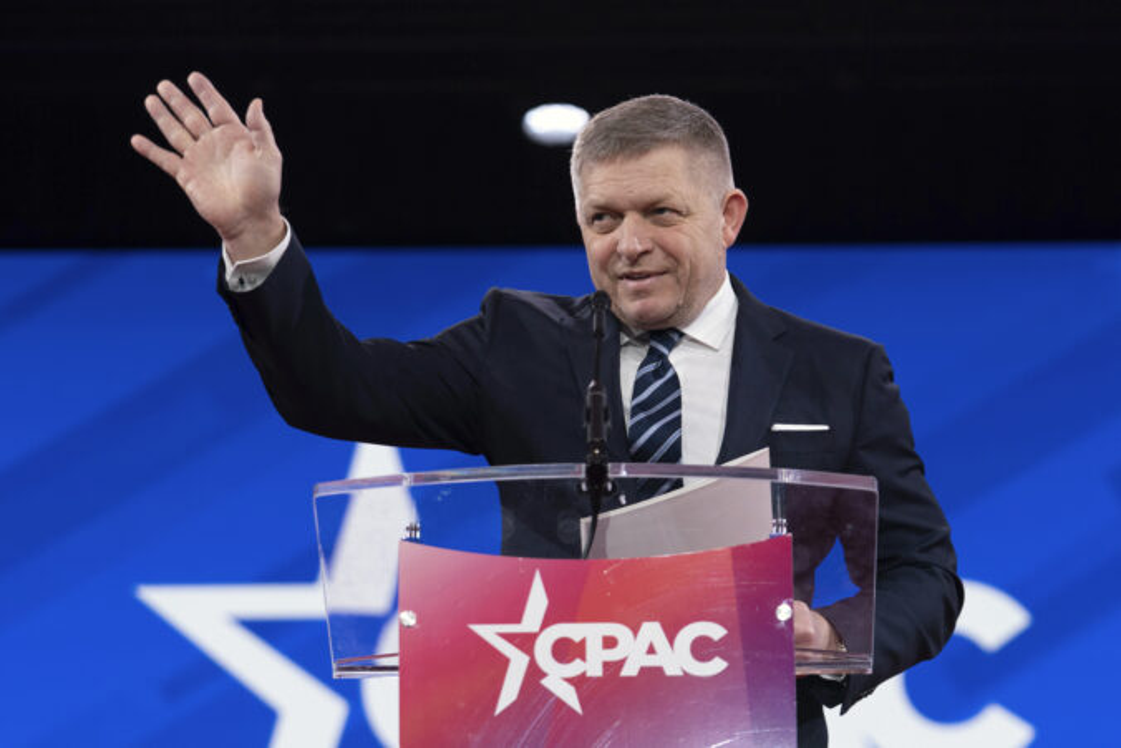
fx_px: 3426
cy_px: 374
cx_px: 560
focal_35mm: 110
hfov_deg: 18.6
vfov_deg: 12.5
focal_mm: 110
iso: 640
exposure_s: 1/400
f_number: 4
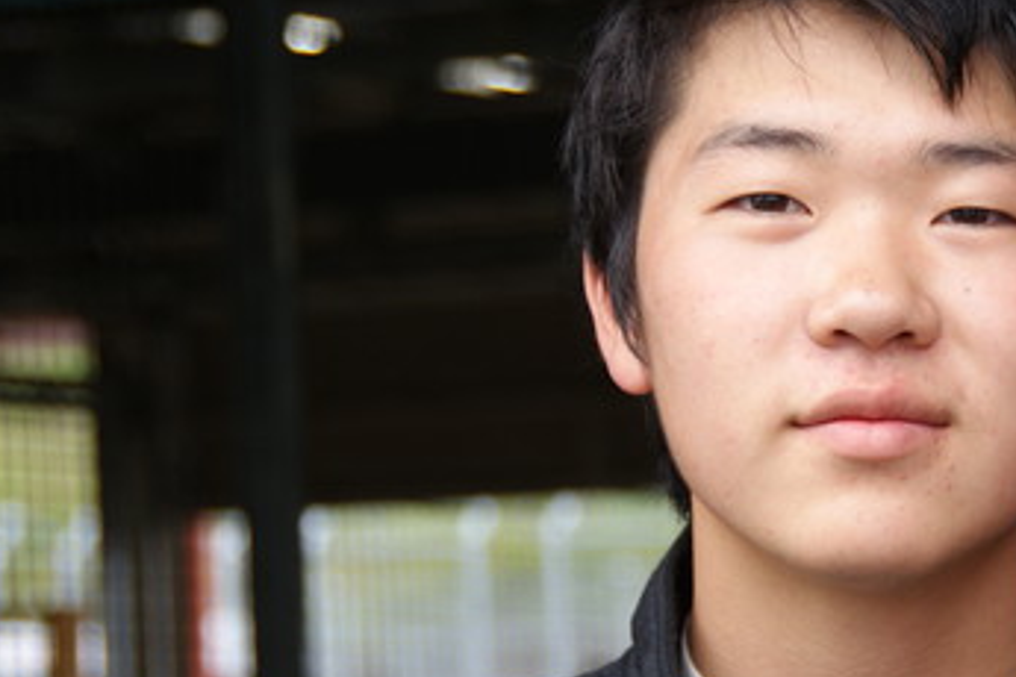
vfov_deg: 6.3
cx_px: 881
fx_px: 6180
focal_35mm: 219
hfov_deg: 9.4
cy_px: 315
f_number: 5.6
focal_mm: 70
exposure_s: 1/125
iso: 200
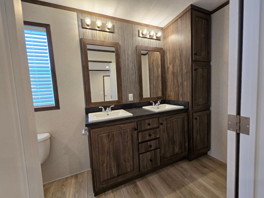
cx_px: 132
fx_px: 99
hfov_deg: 106.2
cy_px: 99
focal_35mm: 13
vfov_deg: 89.9
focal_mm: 2.2
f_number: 2.2
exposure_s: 1/60
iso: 100
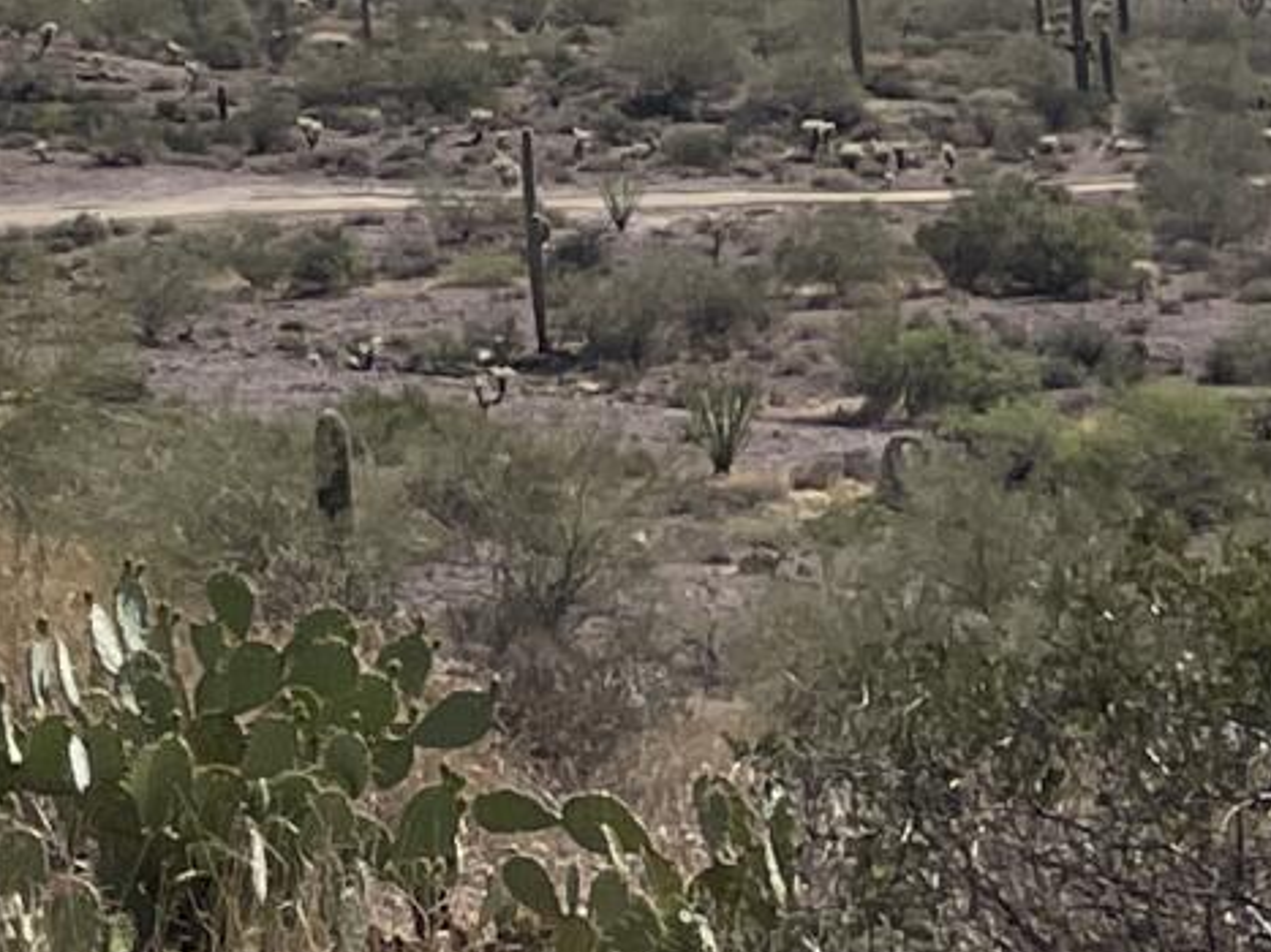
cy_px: -296
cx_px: -2068
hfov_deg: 9.9
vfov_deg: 8.7
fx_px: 6130
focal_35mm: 167
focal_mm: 4.2
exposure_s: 1/4464
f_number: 1.6
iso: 32
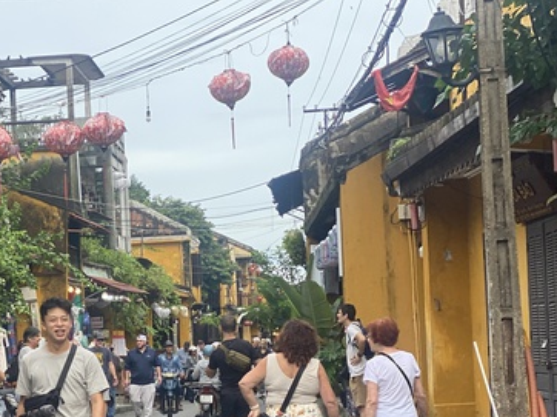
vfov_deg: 14.0
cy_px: 363
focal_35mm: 105
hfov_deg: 18.4
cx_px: 37
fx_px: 1688
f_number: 2
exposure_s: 1/243
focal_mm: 6
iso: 20
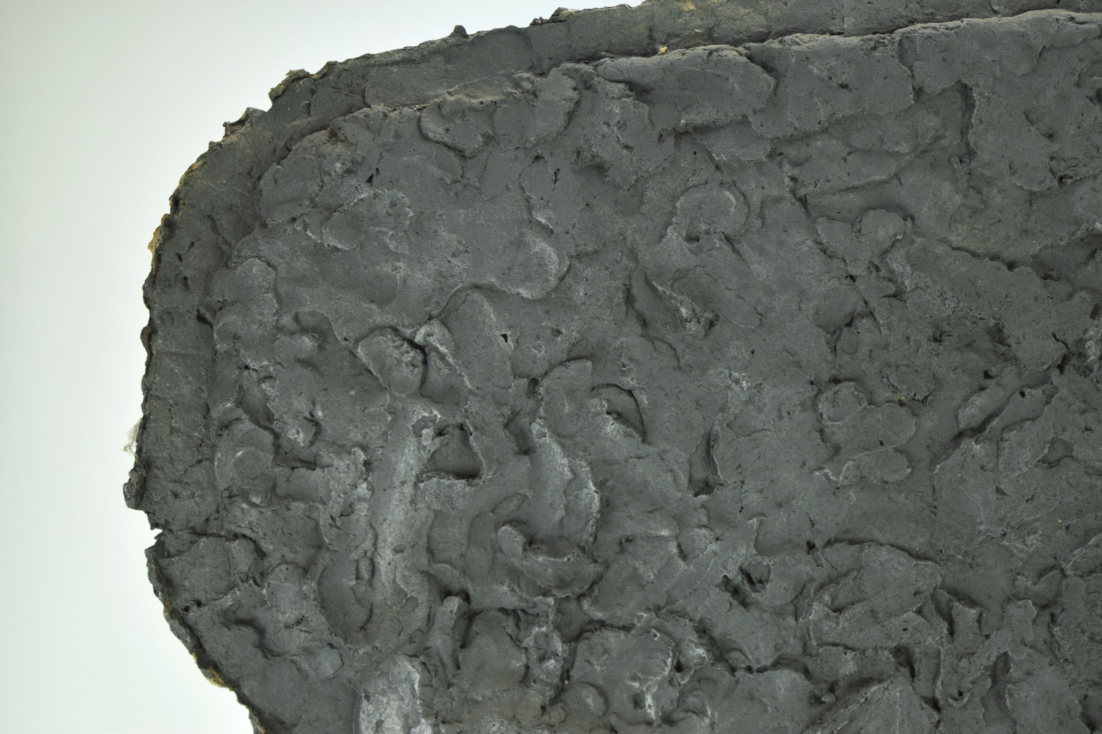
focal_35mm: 72
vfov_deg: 18.9
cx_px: 551
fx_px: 2204
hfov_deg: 28.1
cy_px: 367
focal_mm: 48
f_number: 5.6
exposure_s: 1/125
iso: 800
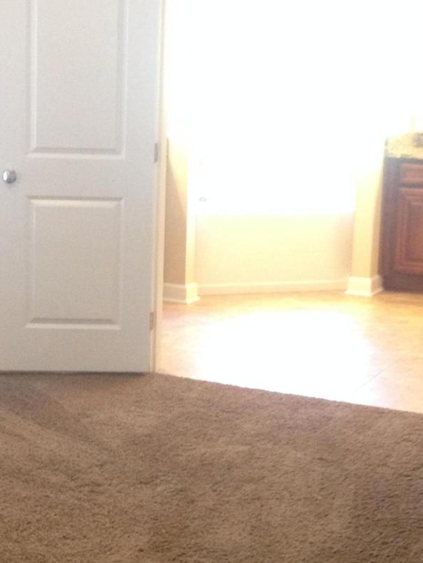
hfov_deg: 18.0
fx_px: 1336
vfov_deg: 23.8
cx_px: 160
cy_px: 262
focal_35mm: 82
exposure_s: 1/20
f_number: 2.4
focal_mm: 4.12
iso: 200
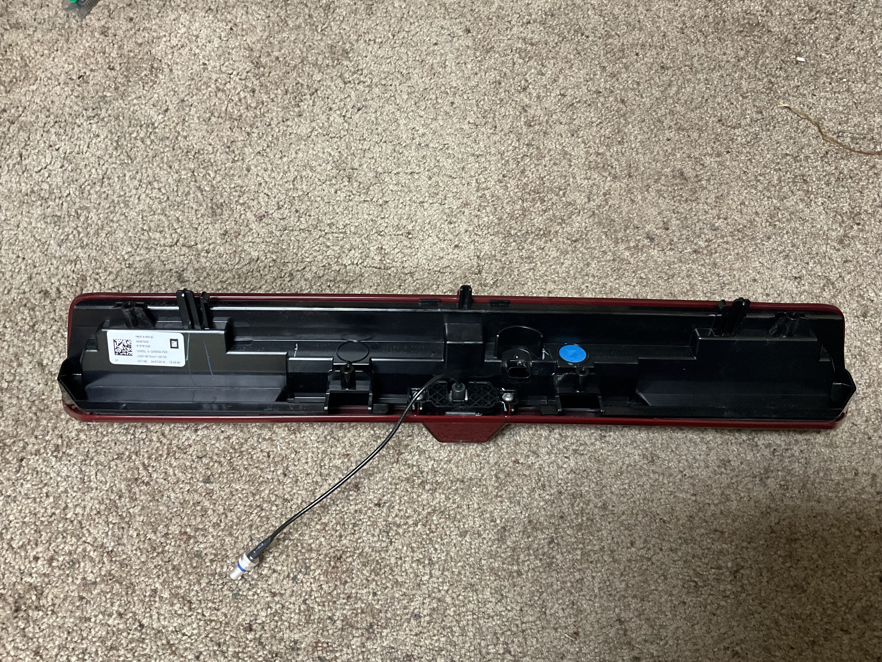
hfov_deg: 61.7
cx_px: 441
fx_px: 739
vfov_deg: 48.2
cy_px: 331
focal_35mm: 29
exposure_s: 1/60
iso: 250
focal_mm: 3
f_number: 1.8
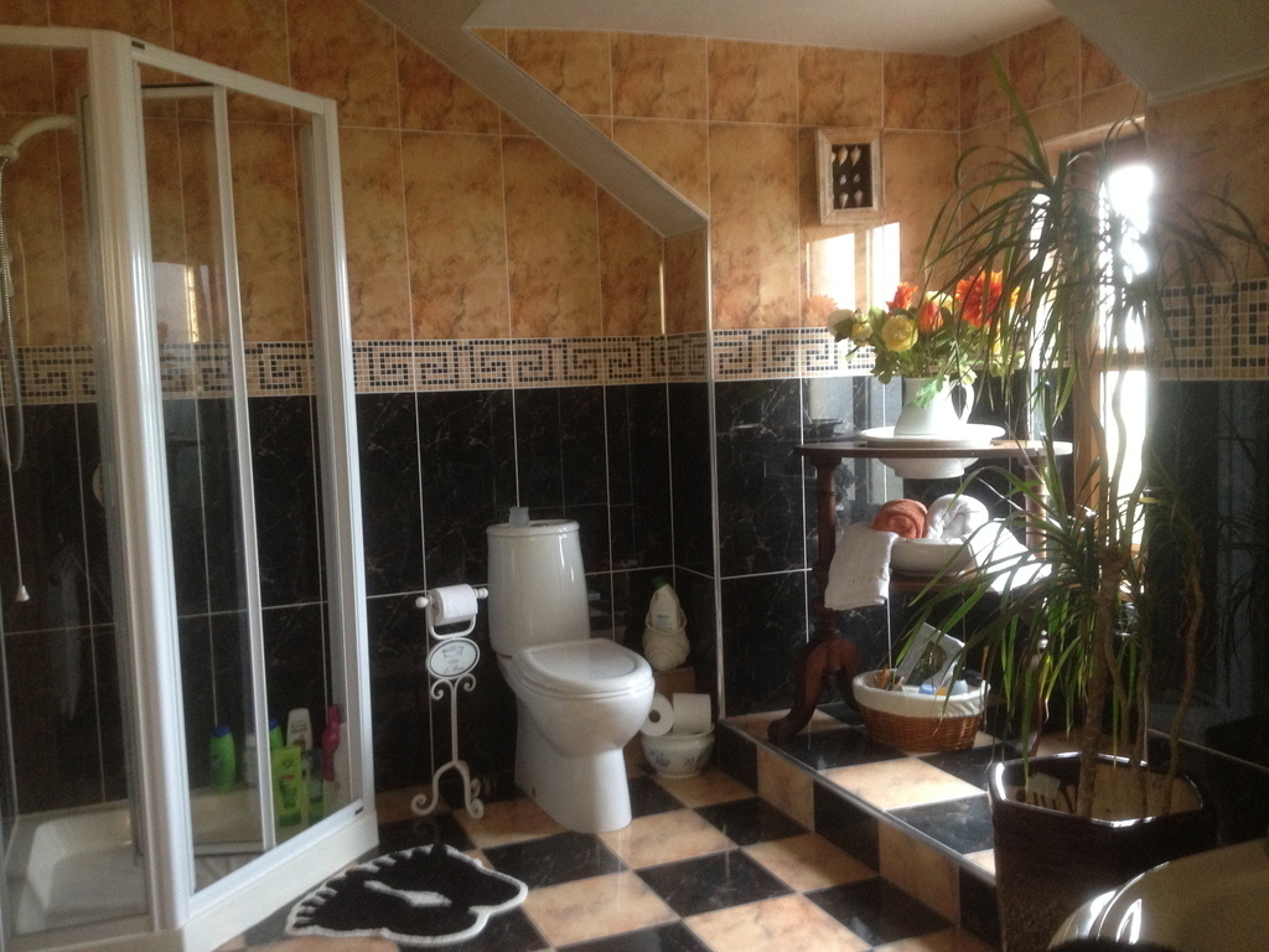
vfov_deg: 40.7
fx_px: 1283
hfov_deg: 52.6
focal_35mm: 35
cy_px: 476
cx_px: 634
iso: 200
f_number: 2.4
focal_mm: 4.28
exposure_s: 1/20
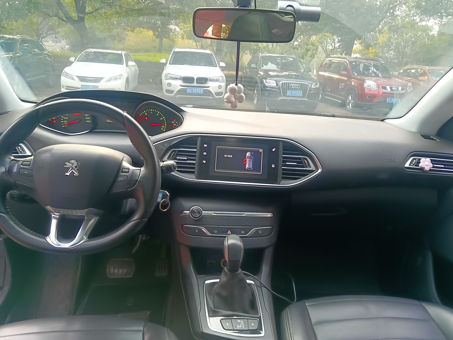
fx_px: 353
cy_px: 170
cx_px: 226
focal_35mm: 27
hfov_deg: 65.3
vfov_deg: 51.4
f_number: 1.9
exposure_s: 1/100
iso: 310
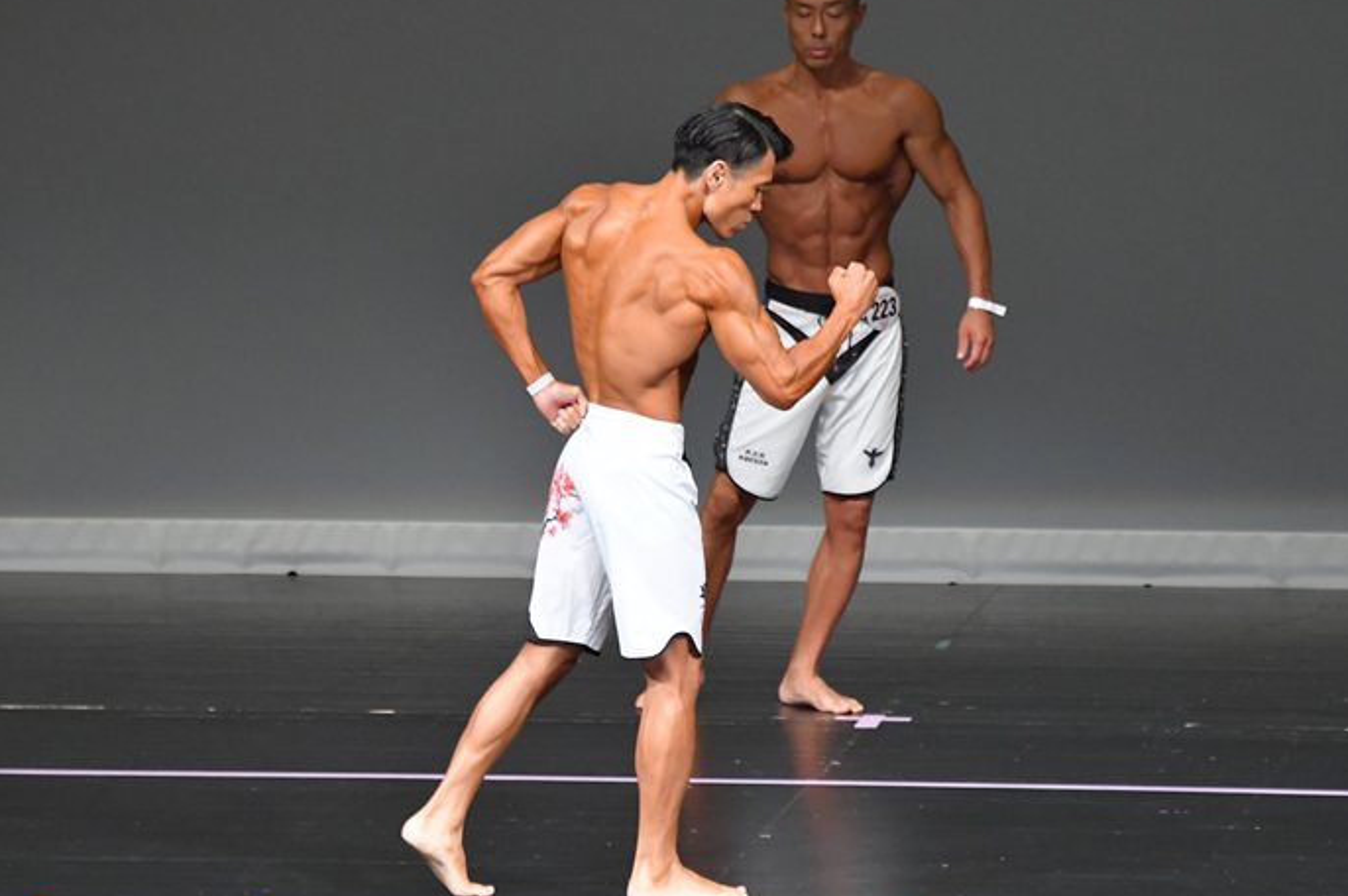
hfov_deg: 5.3
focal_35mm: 390
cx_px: 691
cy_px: 477
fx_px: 14589
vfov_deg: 3.5
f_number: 5.6
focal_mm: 230
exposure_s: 1/400
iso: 5000
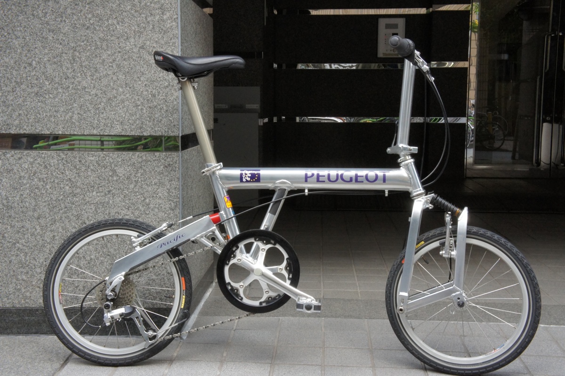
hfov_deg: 38.9
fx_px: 800
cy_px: 188
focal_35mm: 51
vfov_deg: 26.4
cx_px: 282
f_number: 16
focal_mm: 34
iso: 1600
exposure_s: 1/50
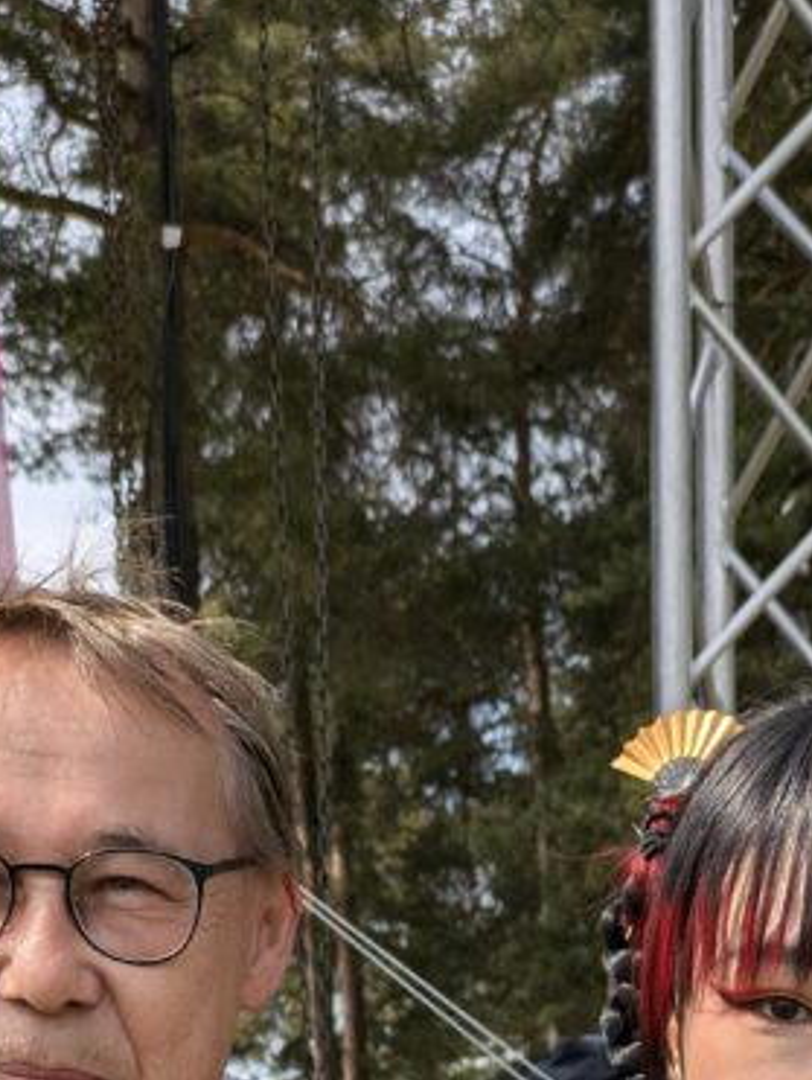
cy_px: 1479
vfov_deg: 24.0
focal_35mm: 69
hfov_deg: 21.2
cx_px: 586
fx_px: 2154
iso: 41
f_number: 1.89
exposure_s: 1/1481
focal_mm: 5.43
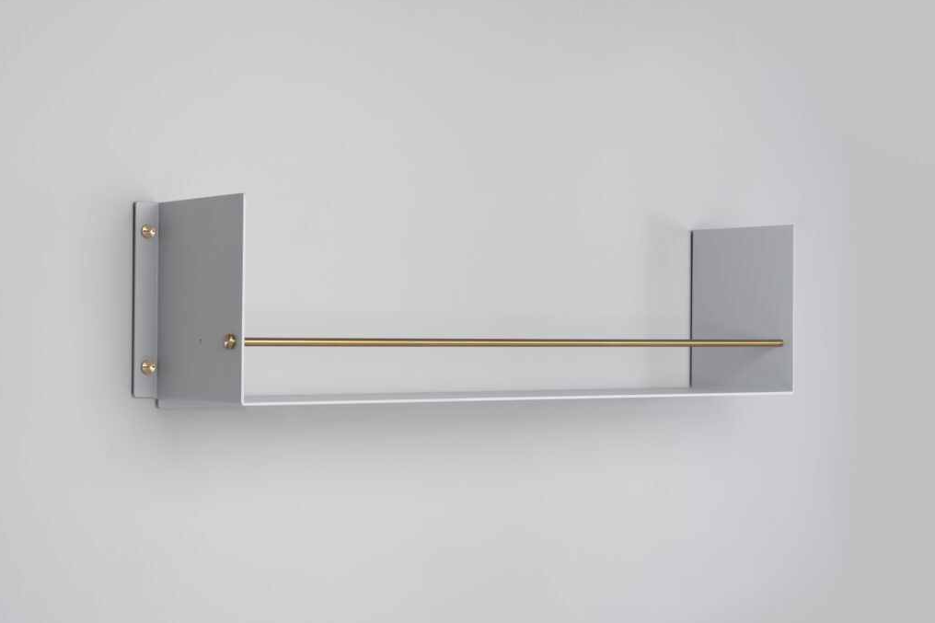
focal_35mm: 65
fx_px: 1688
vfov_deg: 20.9
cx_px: 467
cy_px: 304
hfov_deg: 31.0
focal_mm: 80
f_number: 16
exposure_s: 1/100
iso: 100
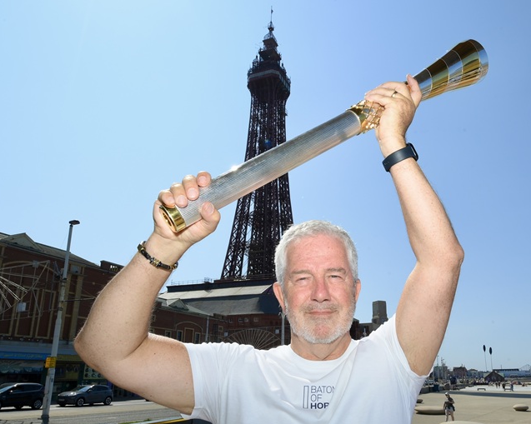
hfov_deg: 61.0
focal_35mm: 28
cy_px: 264
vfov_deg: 51.0
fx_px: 440
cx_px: 348
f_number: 16
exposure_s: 1/250
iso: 200
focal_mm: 19
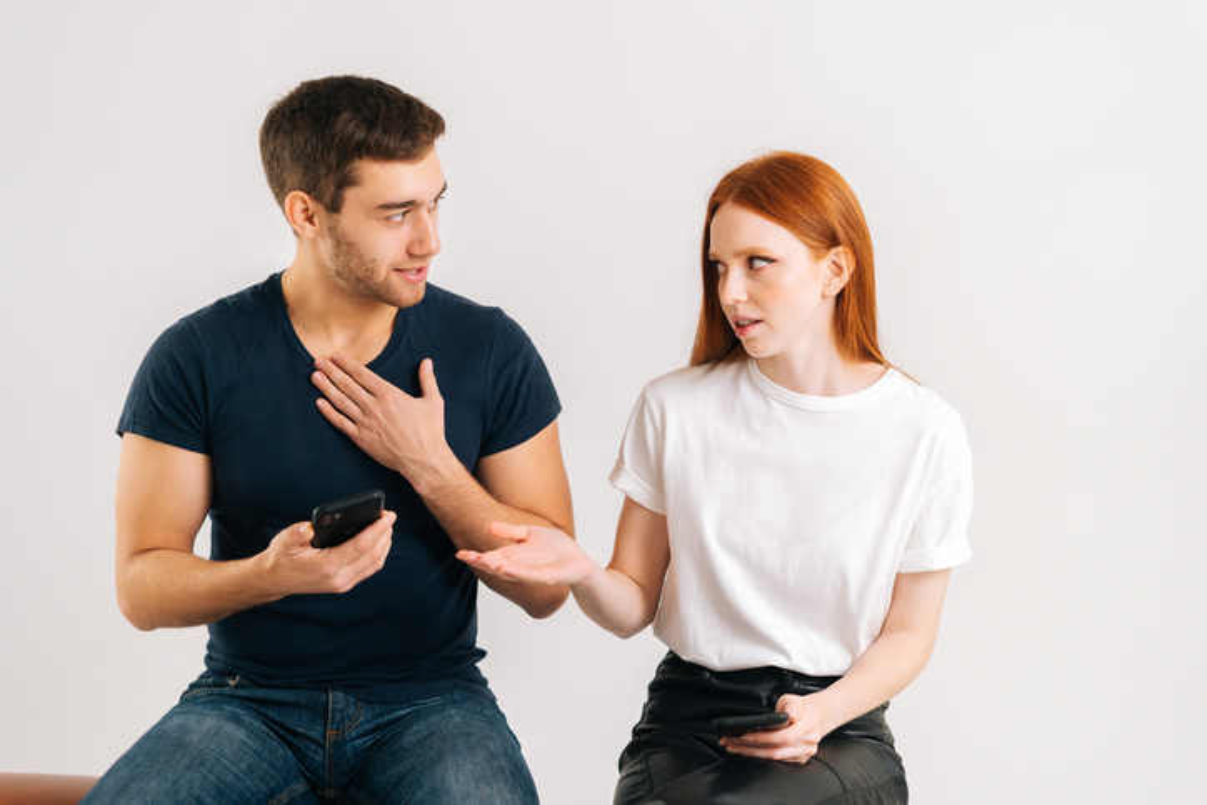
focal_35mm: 50
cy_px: 402
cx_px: 604
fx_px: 1677
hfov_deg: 39.6
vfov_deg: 27.0
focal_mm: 50
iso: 200
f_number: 1.8
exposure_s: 1/200
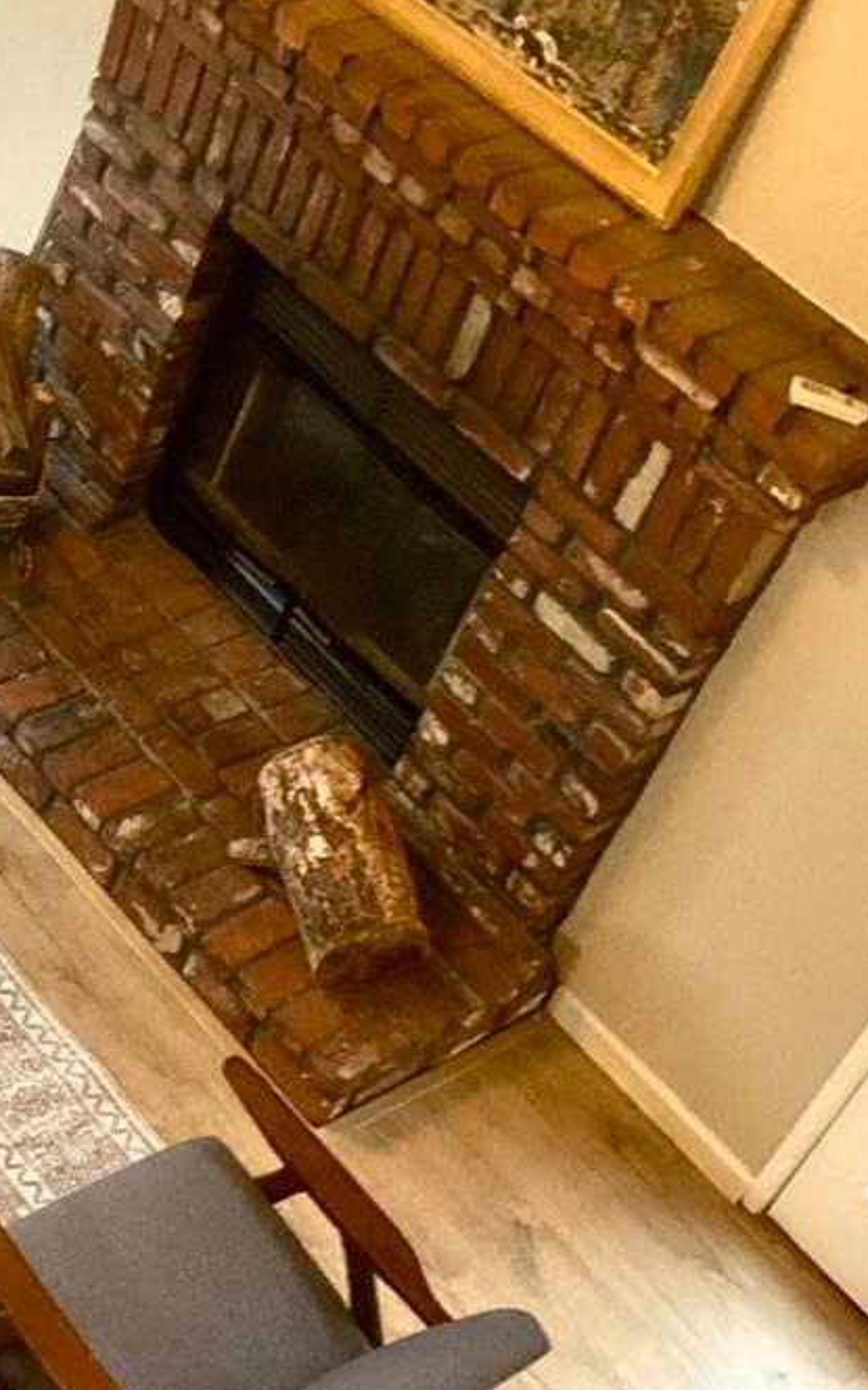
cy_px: 678
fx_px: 2536
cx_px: -87
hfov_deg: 18.7
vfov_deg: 30.6
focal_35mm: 67
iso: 320
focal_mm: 3.99
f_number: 1.8
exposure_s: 1/60
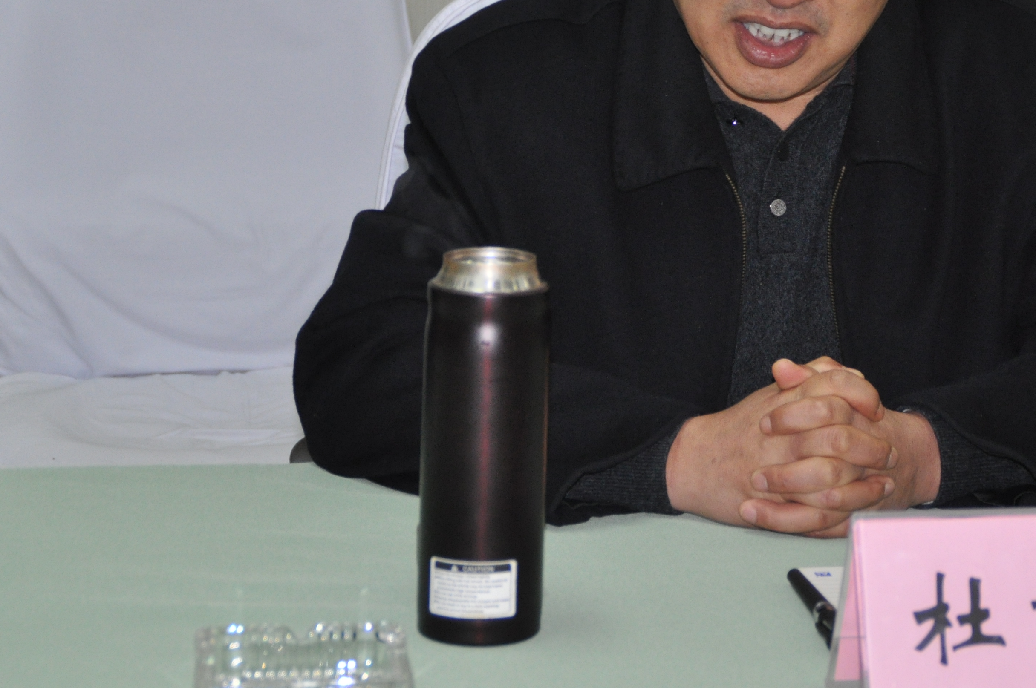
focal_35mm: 127
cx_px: 755
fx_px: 3651
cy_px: 90
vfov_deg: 10.7
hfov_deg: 16.1
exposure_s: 1/60
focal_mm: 48
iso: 800
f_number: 4.8
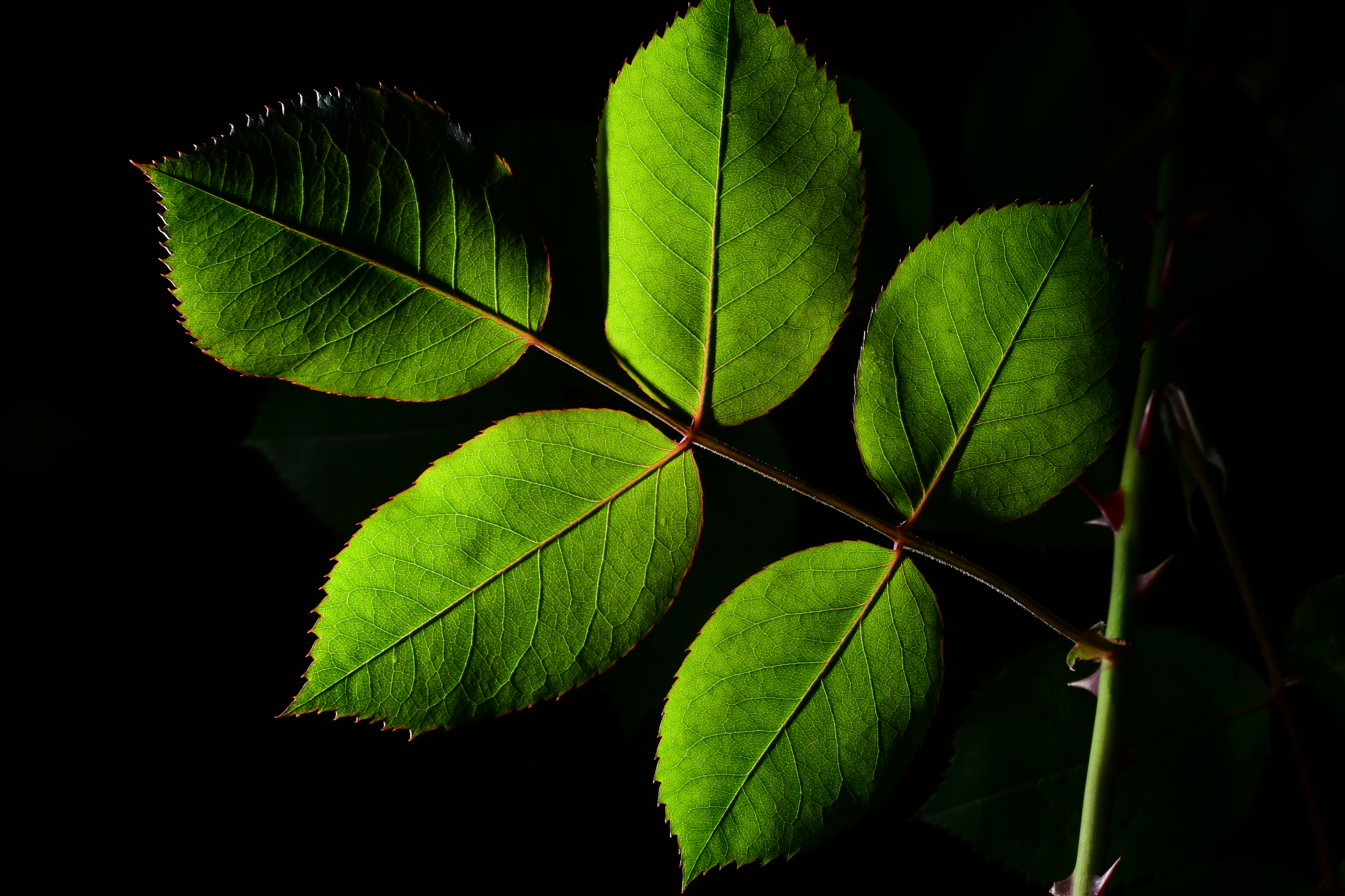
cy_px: 448
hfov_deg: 17.1
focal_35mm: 120
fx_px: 4483
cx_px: 672
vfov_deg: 11.4
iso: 100
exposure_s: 1/160
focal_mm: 80
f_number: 16
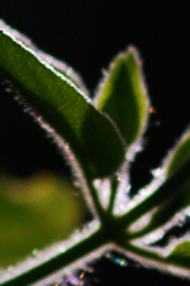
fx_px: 13704
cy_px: 73
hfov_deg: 0.8
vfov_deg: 1.2
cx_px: 184
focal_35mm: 1728
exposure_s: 1/640
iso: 100
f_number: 9
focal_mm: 240
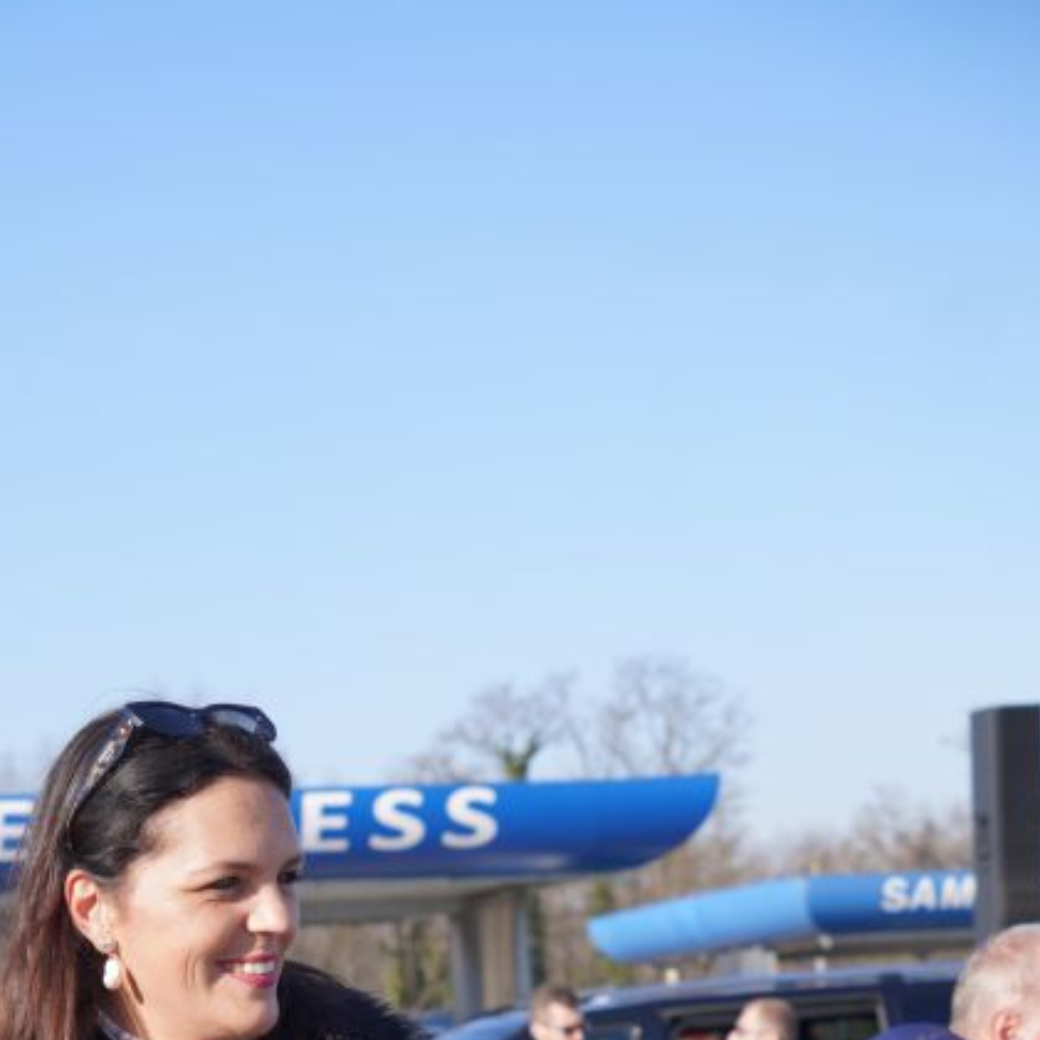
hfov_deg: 15.9
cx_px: 321
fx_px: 3722
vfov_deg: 15.4
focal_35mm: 110
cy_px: 1183
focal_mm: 36.5
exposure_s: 1/500
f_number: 4
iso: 100
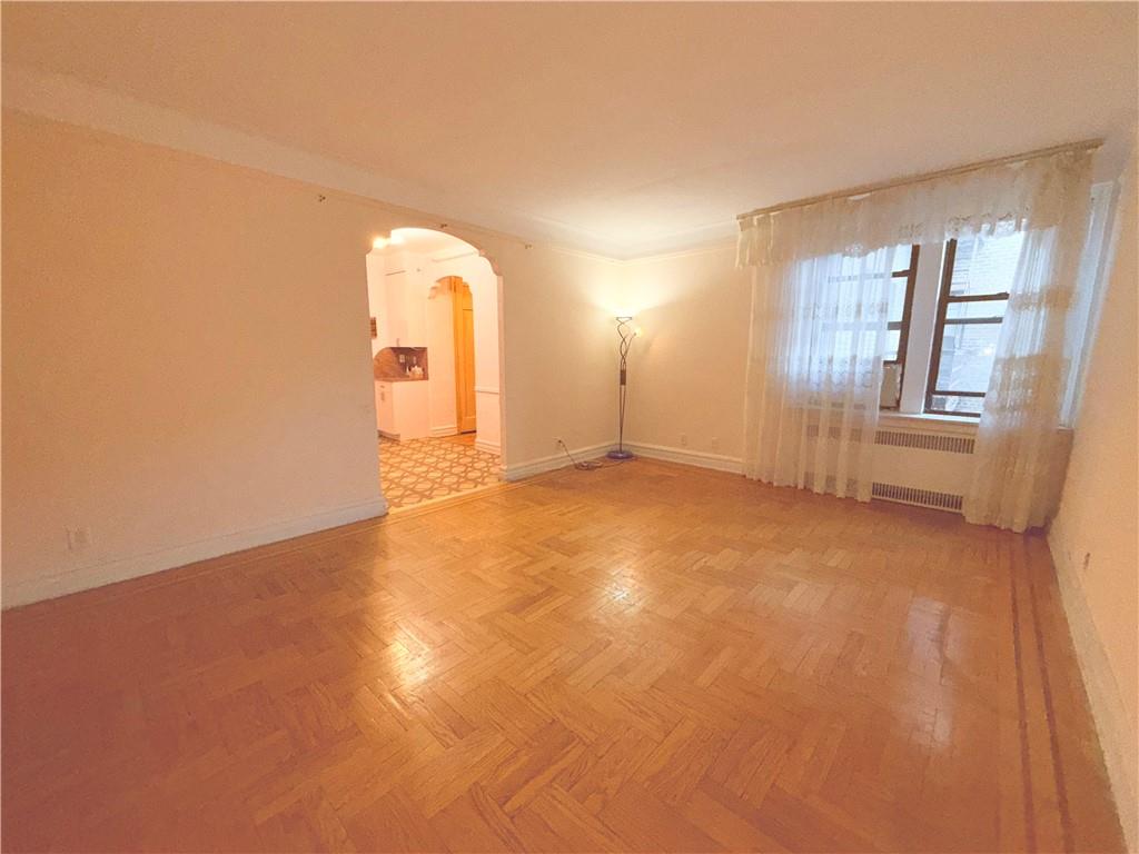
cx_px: 570
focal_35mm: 14
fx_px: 461
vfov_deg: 85.7
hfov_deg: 102.1
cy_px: 427
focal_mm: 2.22
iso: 80
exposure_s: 1/122
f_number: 2.2
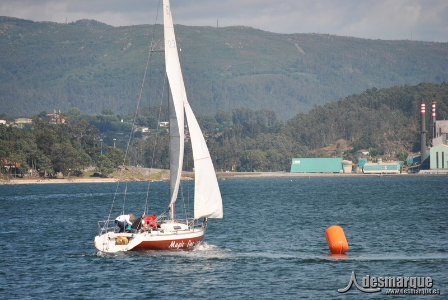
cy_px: 150
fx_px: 2991
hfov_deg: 8.6
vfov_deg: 5.7
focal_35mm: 240
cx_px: 224
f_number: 5.3
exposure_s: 1/500
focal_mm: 160
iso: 100
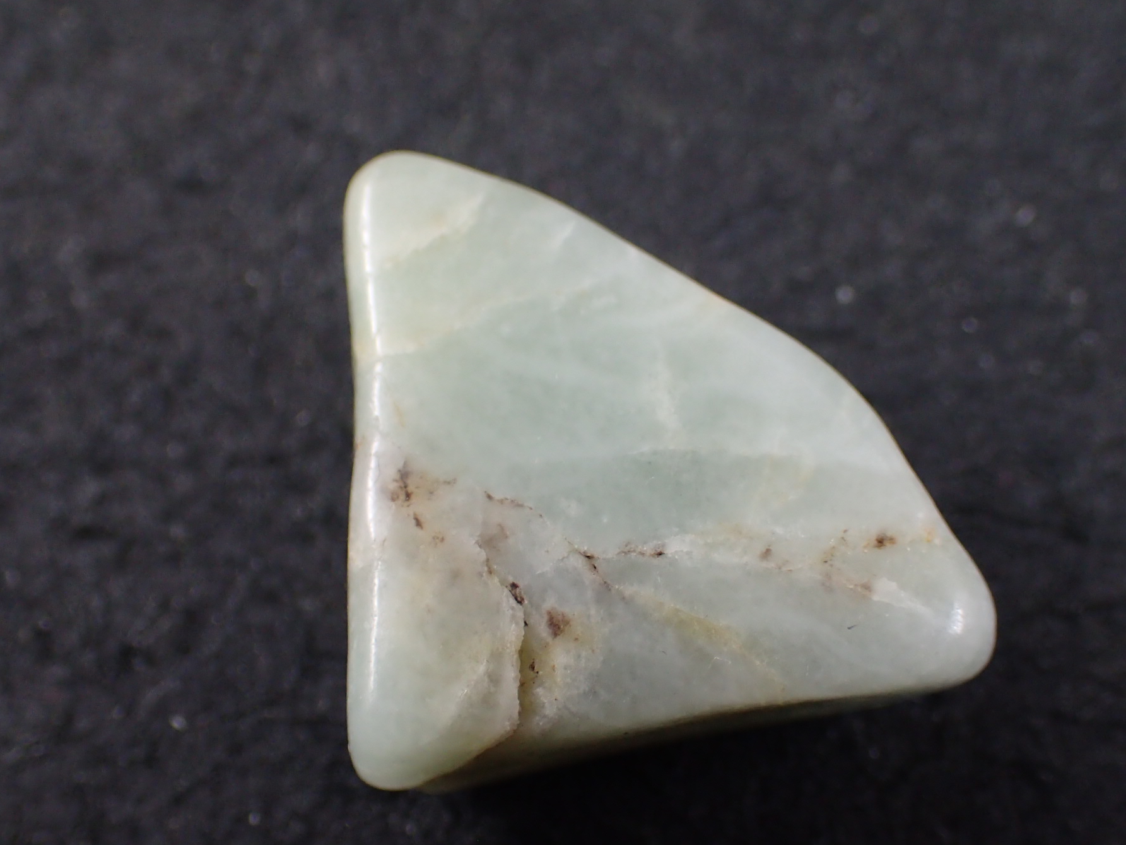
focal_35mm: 57
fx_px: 1854
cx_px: 592
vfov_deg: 25.7
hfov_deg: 33.8
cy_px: 452
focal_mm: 9.61
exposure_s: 1/200
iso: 400
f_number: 3.4
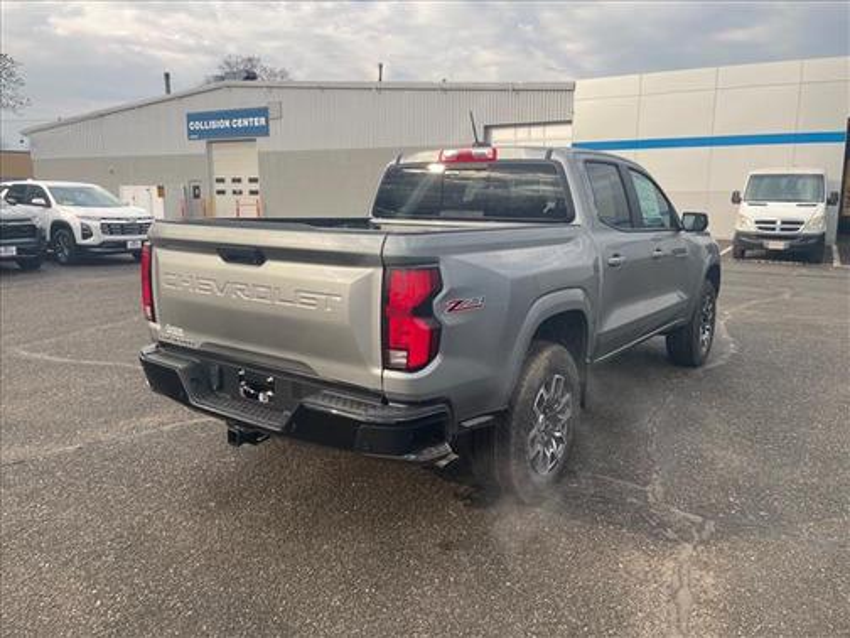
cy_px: 319
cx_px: 425
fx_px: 638
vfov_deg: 53.1
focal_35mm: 26
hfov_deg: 67.3
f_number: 1.6
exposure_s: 1/344
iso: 32
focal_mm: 4.2
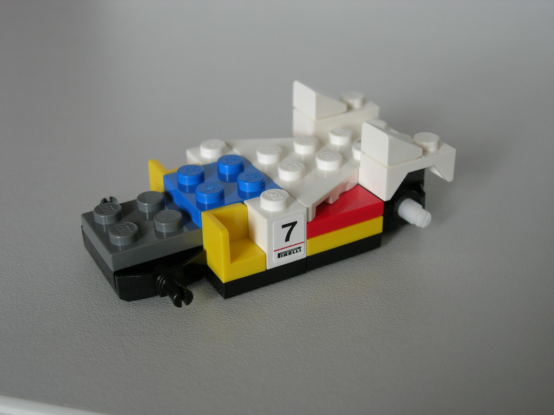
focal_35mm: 51
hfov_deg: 37.5
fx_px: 816
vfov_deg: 28.6
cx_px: 277
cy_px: 208
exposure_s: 1/14.4
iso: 64
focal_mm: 10.6
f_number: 3.2
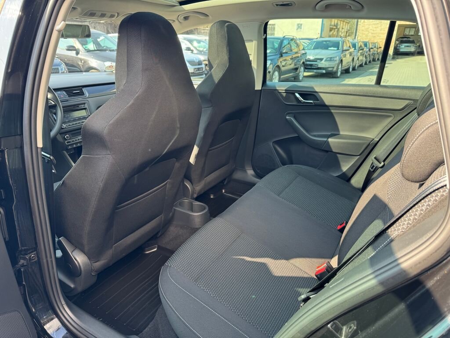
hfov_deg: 71.6
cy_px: 169
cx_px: 225
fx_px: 312
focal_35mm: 24
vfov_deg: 56.8
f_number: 1.78
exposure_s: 1/144
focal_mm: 6.76
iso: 80
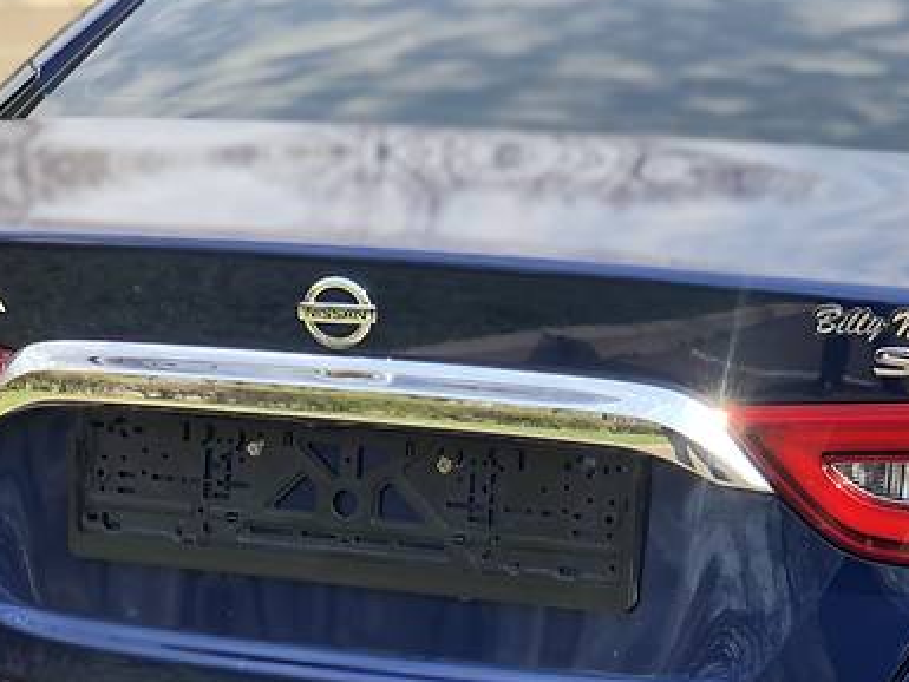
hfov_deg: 18.2
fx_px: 2837
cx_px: 482
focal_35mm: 108
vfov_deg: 13.6
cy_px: 654
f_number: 2.4
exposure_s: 1/139
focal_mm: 6
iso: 16
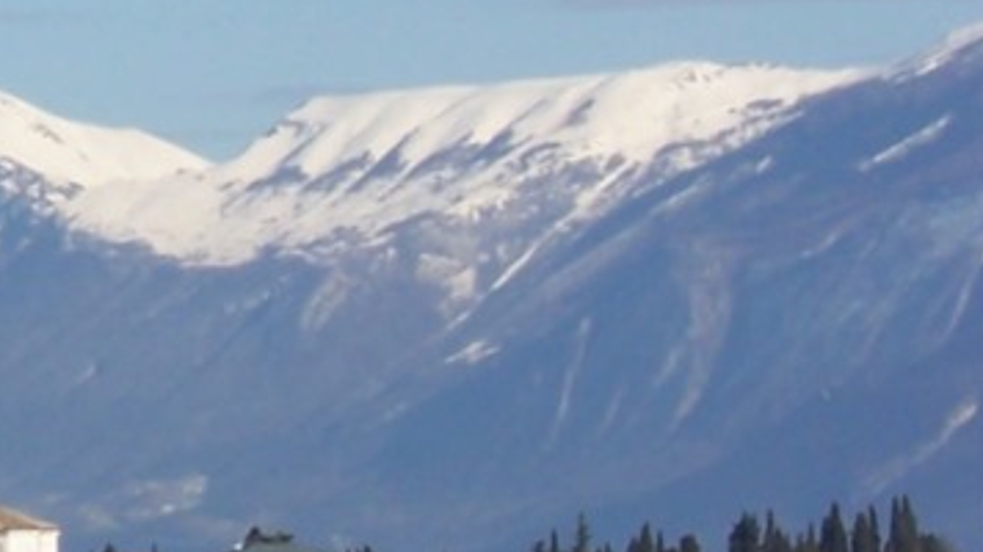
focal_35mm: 400
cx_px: -726
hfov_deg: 5.3
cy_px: -58
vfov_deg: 3.0
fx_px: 10423
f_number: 9.5
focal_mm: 16.8
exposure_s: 1/250
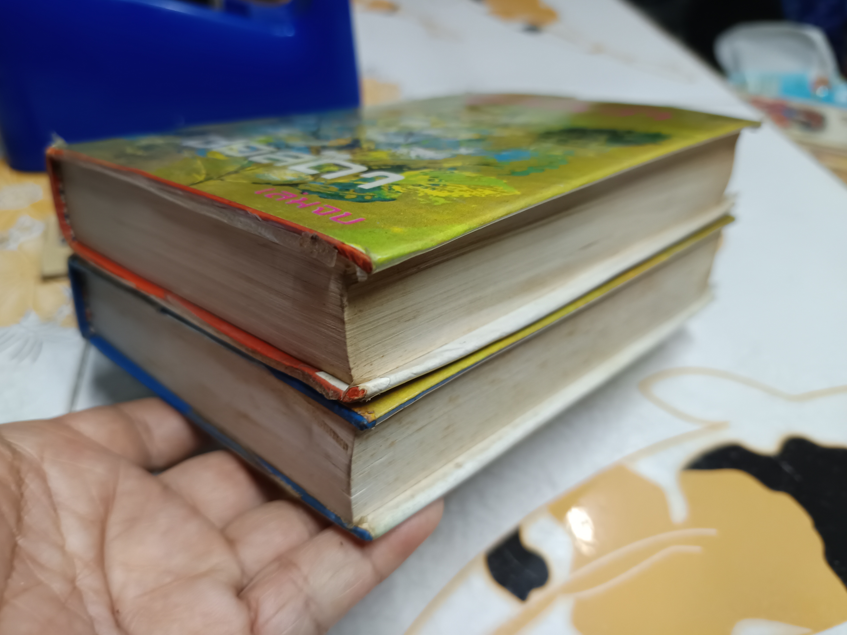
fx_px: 612
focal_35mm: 25
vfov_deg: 54.9
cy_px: 305
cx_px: 410
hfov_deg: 69.4
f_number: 1.7
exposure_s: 1/25
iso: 1031
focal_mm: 5.31
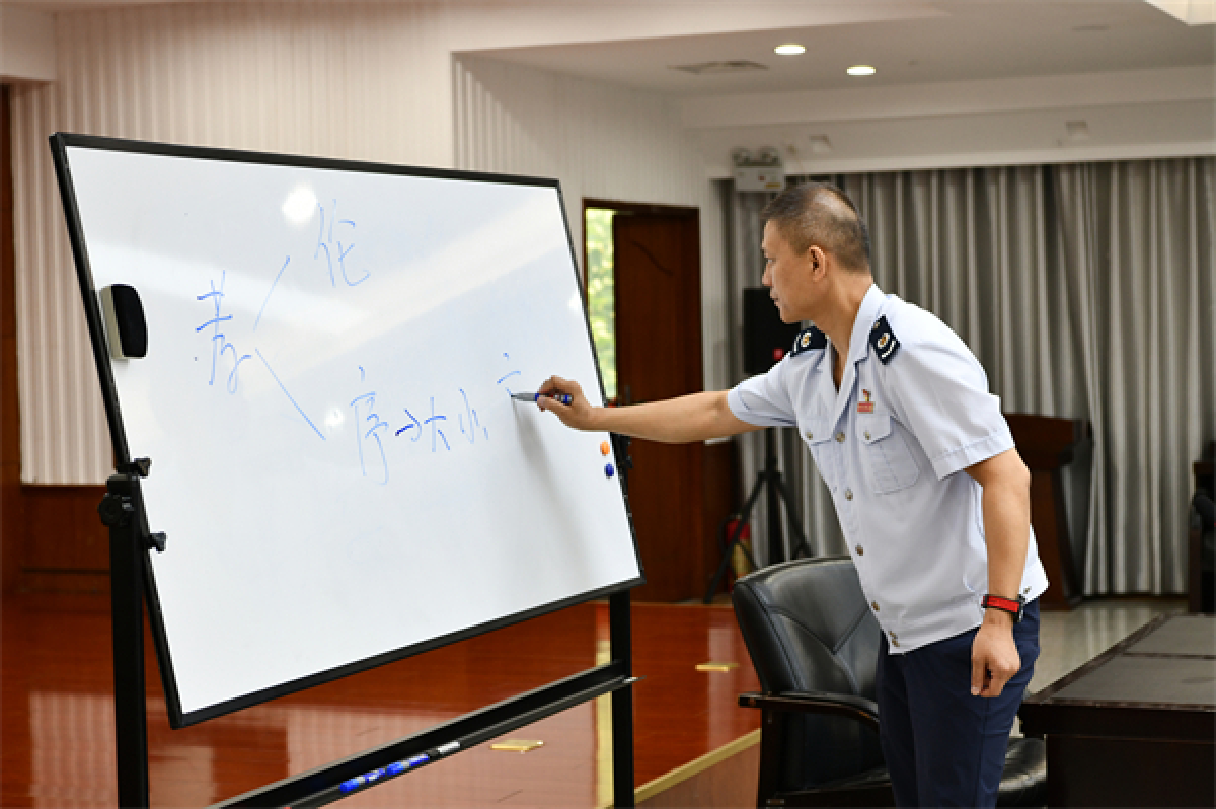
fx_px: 2362
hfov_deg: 28.9
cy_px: 404
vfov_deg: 19.4
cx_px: 608
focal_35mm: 70
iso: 1000
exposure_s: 1/100
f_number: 5
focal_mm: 70
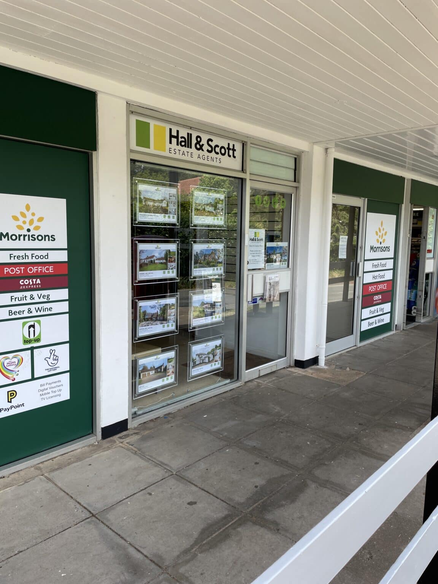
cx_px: 219
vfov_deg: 67.3
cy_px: 292
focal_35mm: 26
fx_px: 439
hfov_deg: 53.1
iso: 32
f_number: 1.6
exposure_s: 1/553
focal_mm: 4.2
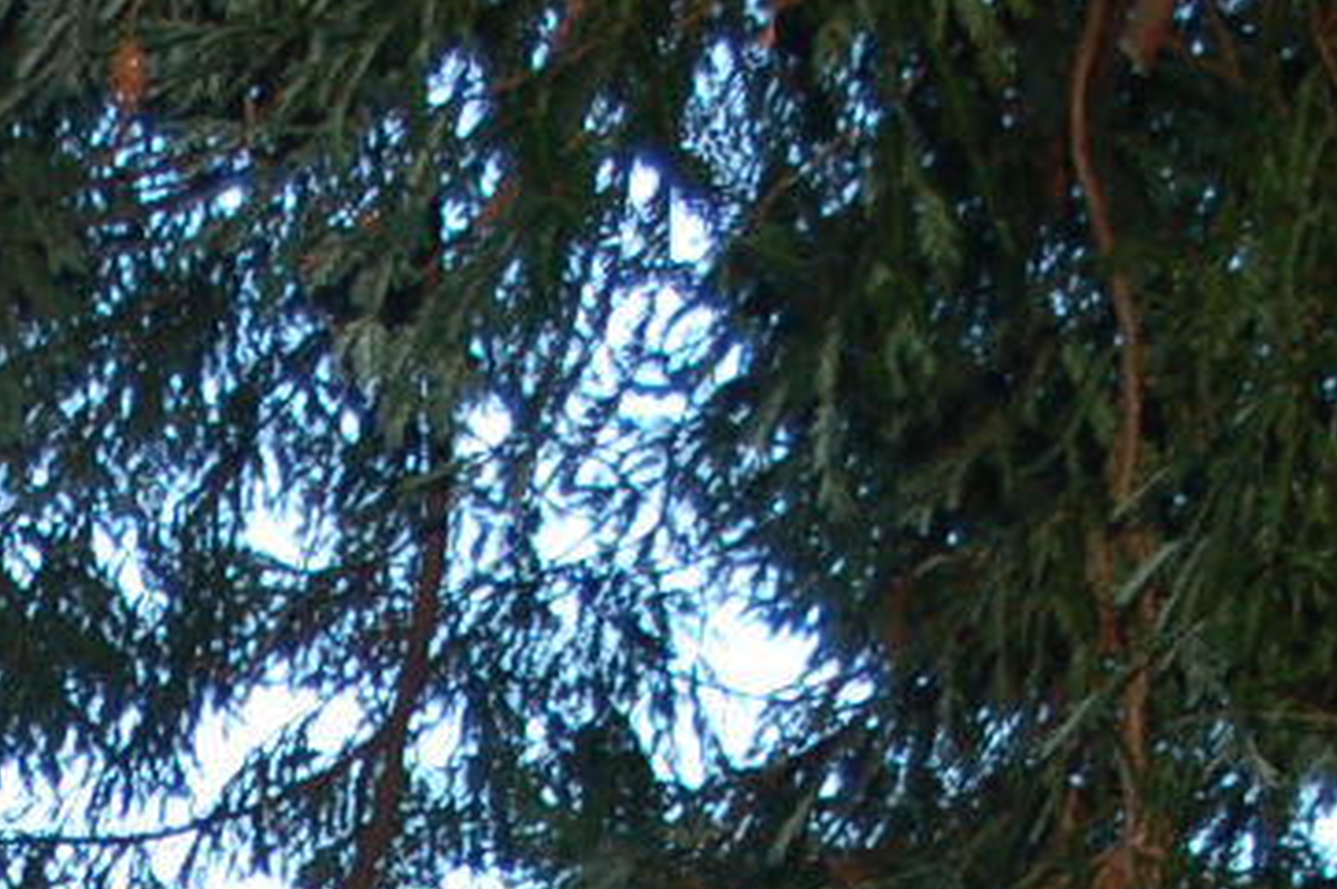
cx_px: -189
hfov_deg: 11.6
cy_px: 1722
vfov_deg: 7.5
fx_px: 6493
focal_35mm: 175
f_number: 3.5
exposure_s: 1/320
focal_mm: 28
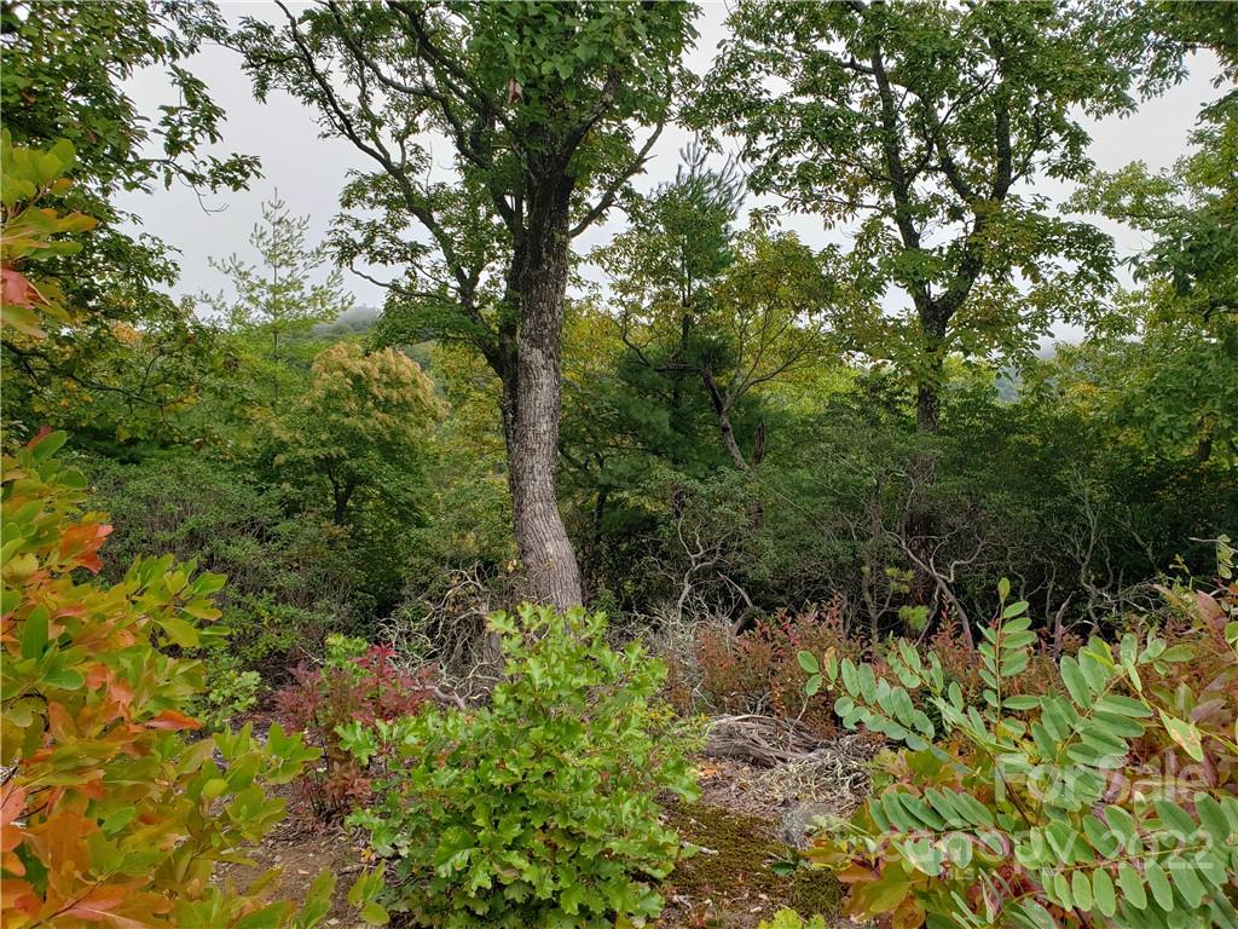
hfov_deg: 67.3
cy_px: 464
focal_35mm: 26
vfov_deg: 53.1
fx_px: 930
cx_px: 619
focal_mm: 4.3
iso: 50
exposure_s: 1/627
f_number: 2.4
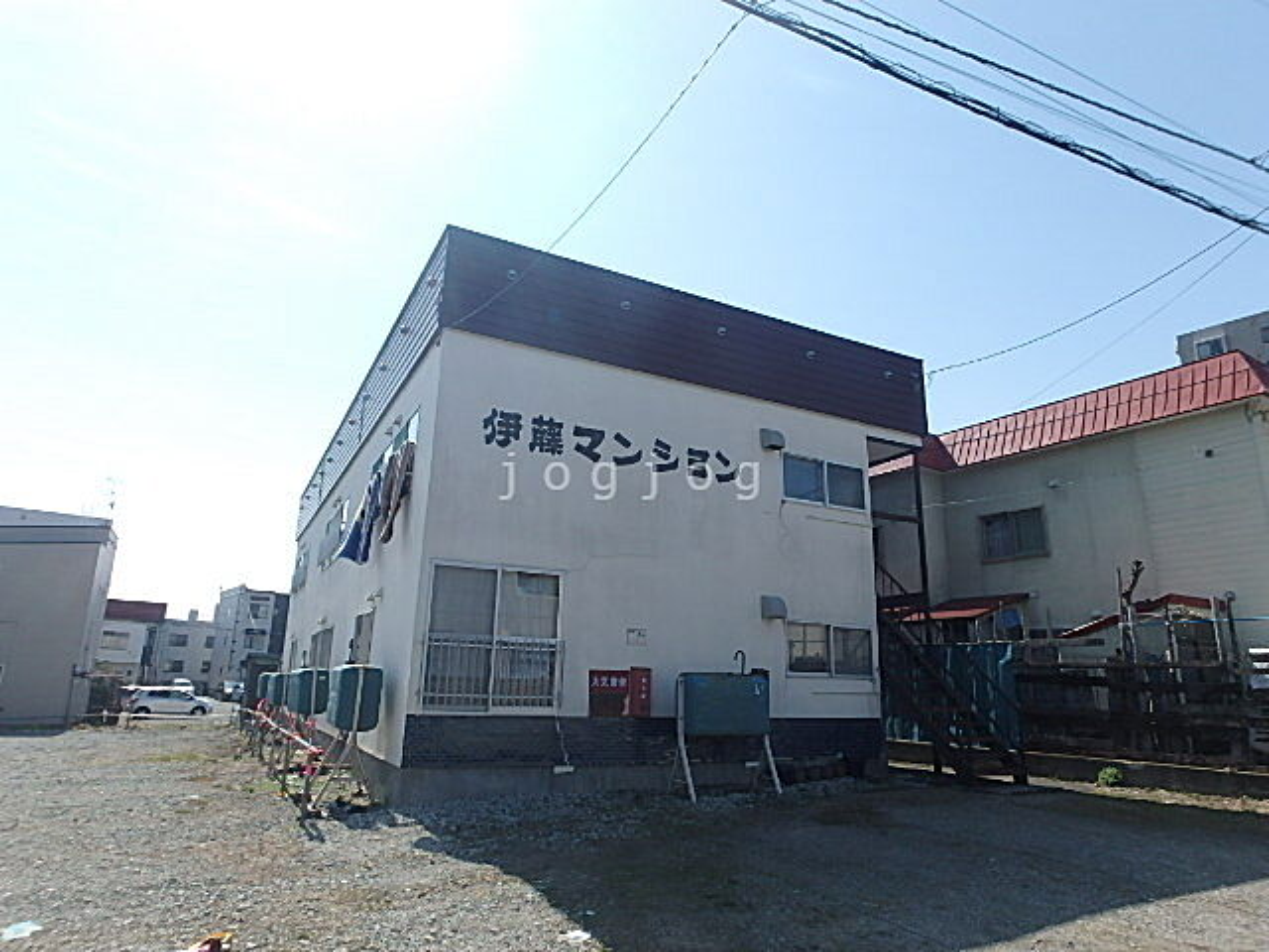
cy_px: 476
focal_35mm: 21
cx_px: 634
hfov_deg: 79.0
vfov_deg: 63.4
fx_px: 770
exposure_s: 1/500
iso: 125
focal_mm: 3.7
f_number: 6
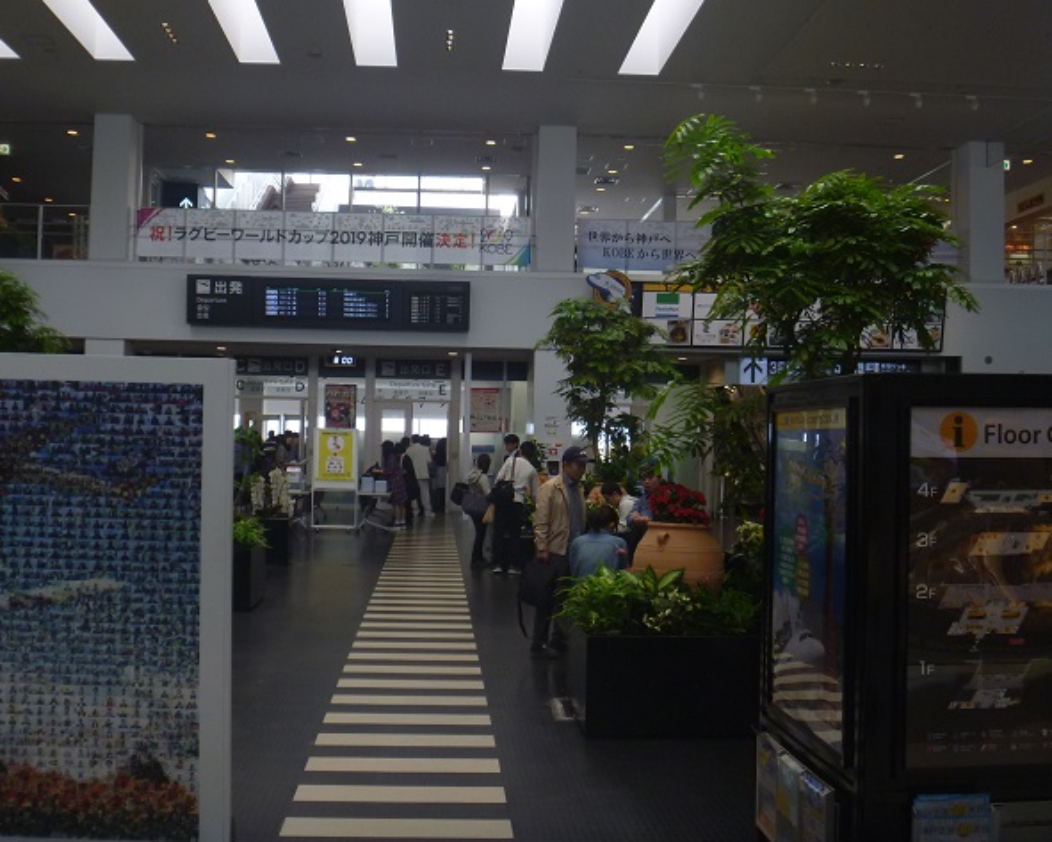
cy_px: 424
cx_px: 488
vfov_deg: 40.1
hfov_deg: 49.0
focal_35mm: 37
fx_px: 1152
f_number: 3.5
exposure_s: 1/100
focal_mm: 6.3
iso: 160
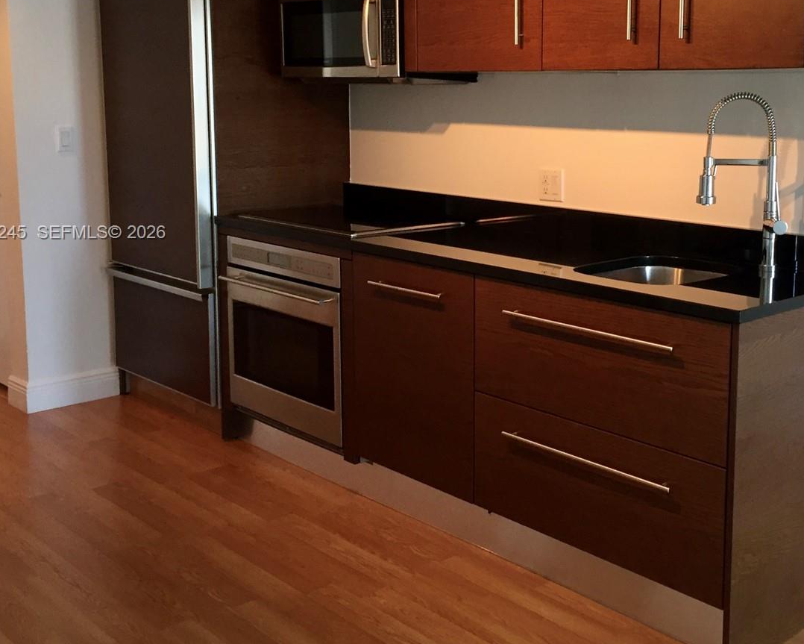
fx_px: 1000
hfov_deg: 43.3
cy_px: 234
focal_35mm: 42
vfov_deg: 35.5
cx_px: 530
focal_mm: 4.15
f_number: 2.2
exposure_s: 1/30
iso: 100
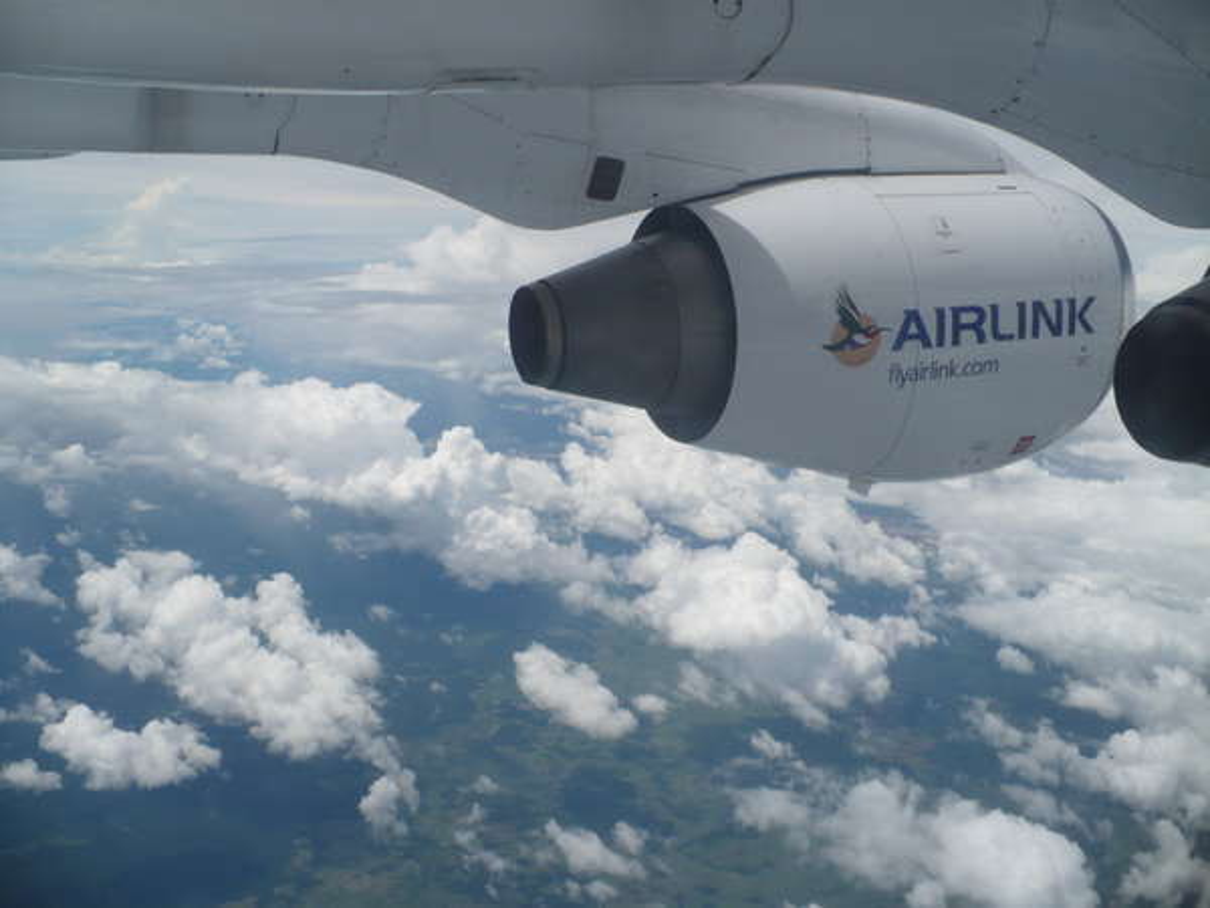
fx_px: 1293
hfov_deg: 50.1
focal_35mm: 37
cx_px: 605
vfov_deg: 38.7
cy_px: 454
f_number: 8
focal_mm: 6.1
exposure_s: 1/400
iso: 100
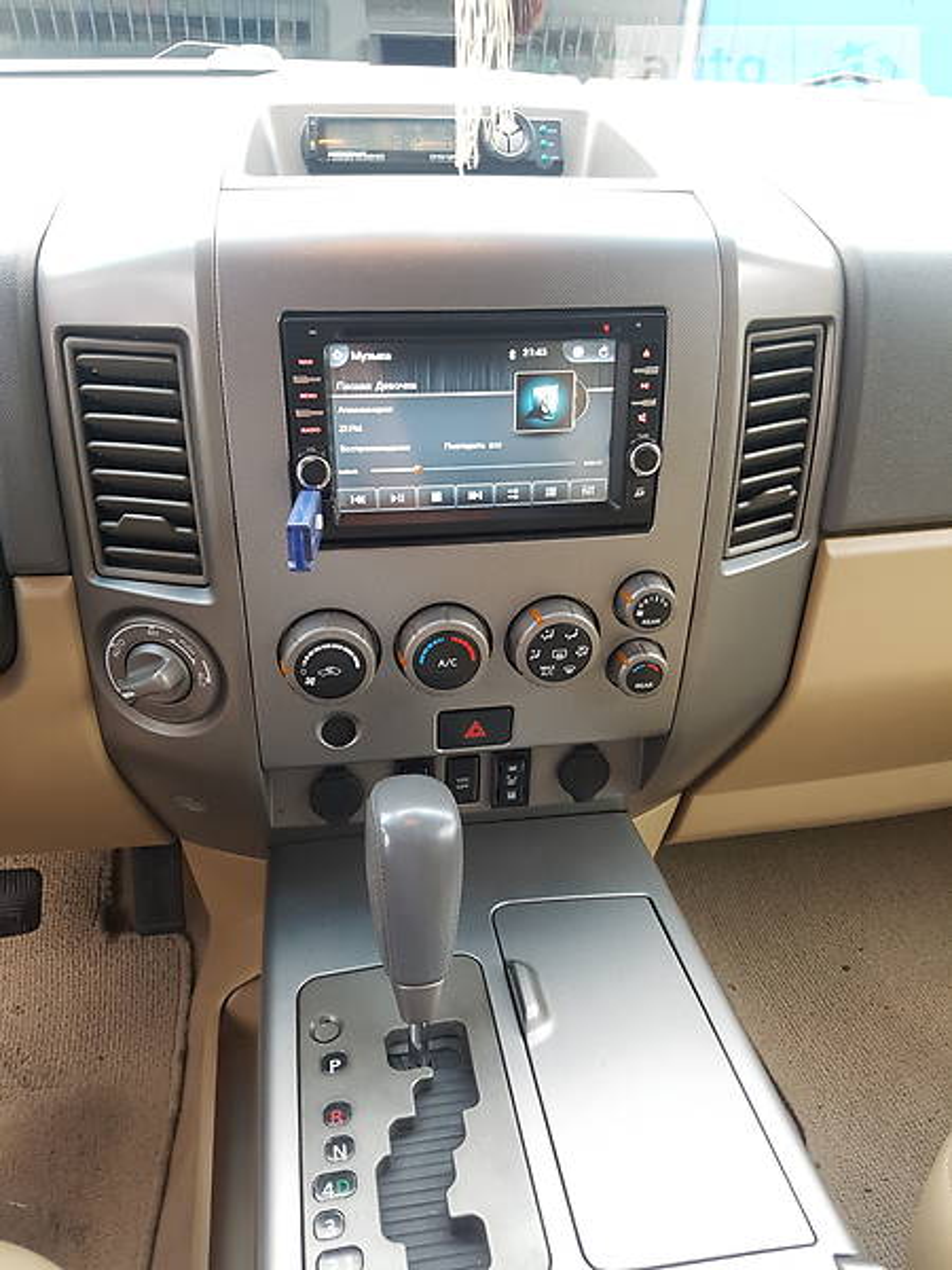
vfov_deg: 67.3
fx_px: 953
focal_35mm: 26
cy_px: 635
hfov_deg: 53.1
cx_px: 476
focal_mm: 4.2
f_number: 1.7
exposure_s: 1/30
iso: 160
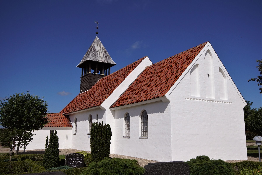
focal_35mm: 30
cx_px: 131
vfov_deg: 43.6
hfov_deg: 61.9
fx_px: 218
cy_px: 88
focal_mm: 20
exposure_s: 1/1600
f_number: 10
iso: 400
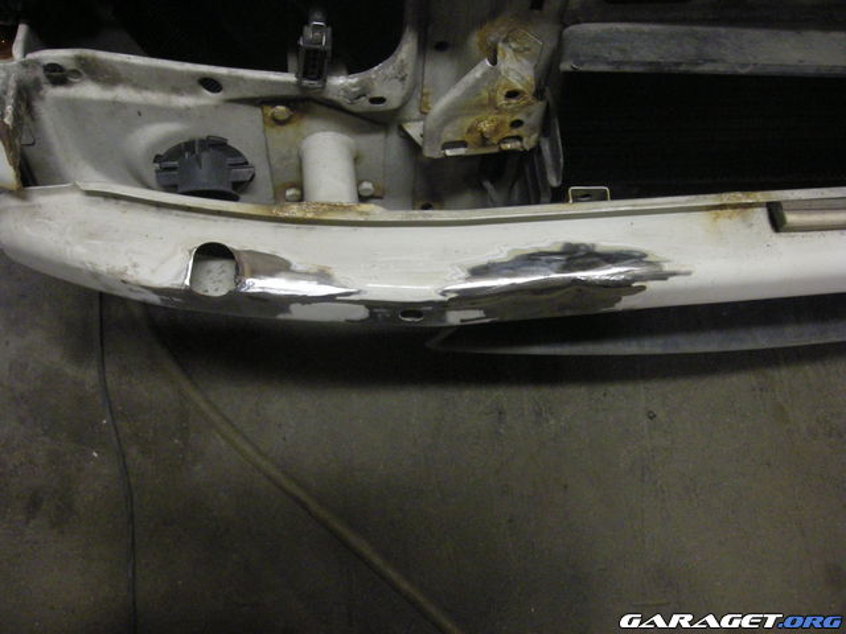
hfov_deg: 52.6
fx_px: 855
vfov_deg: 40.7
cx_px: 423
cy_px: 317
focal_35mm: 35
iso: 400
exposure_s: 1/41.6
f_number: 2.8
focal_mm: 5.7
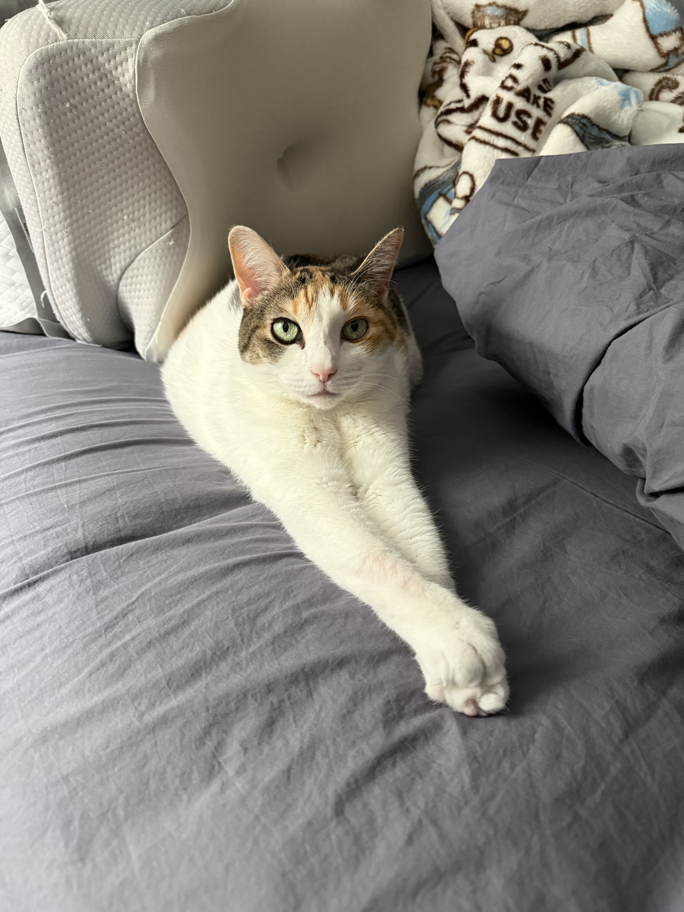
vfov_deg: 71.6
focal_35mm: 24
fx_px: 632
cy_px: 456
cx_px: 342
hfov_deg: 56.8
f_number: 1.78
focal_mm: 6.76
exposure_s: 1/60
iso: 500
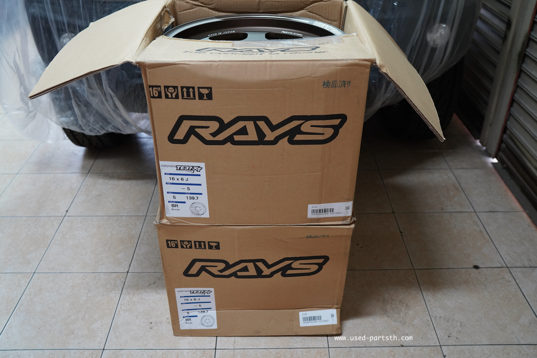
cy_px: 179
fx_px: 522
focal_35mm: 35
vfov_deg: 37.9
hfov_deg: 54.4
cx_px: 268
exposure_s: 1/40
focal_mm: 35
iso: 1600
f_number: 4
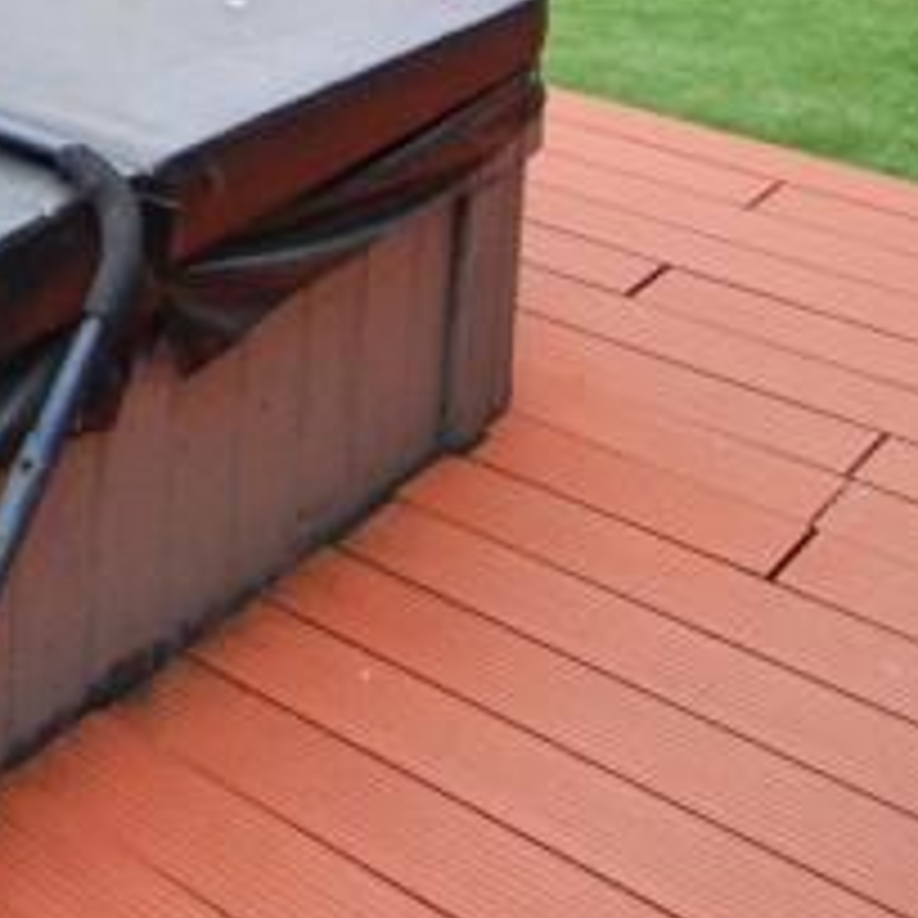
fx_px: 1920
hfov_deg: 22.5
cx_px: -423
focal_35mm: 64
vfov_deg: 23.8
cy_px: -268
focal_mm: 10
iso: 800
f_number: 5.6
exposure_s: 1/125
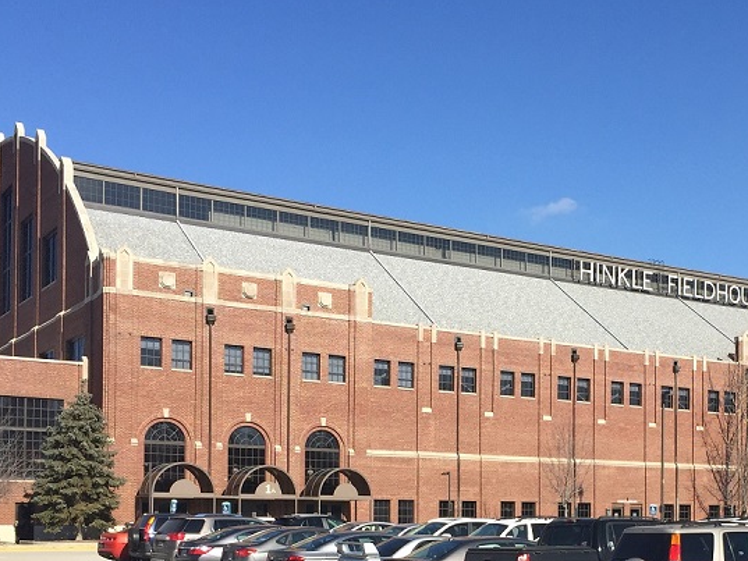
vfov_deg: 26.3
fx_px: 1167
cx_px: 538
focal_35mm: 54
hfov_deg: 35.0
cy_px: 486
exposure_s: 1/2083
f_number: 2.2
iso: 32
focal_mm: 4.15
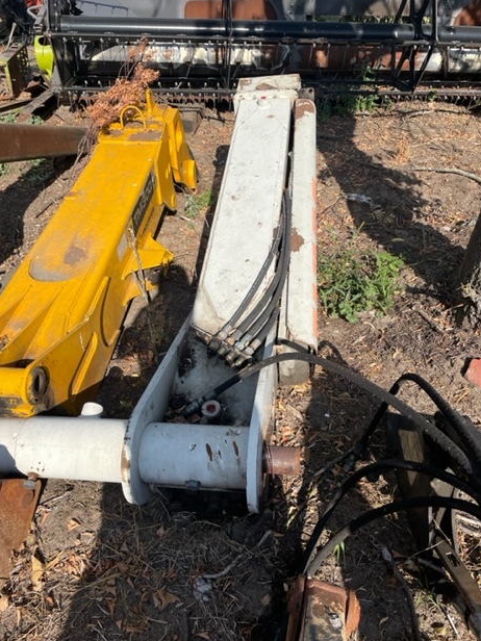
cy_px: 327
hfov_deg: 51.4
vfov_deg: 65.3
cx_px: 236
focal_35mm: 27
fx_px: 500
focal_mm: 4.2
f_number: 1.6
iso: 50
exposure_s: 1/4000
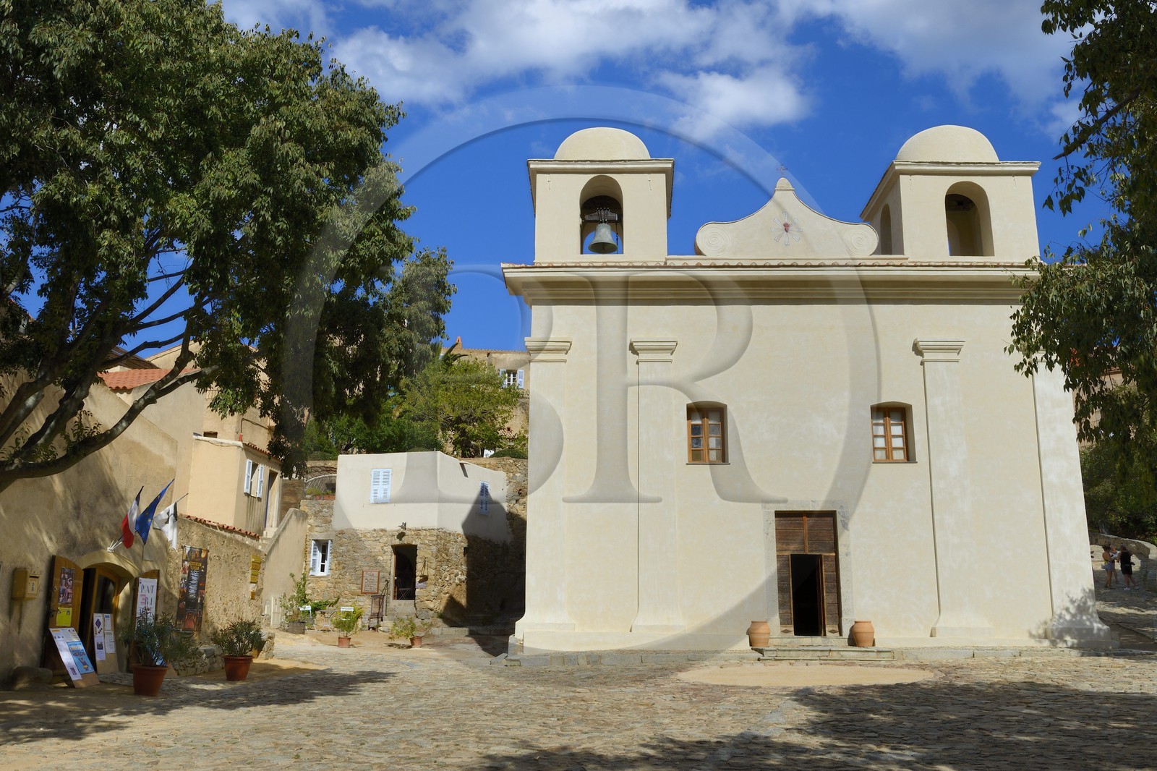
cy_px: 386
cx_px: 578
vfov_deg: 42.3
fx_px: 996
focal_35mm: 31
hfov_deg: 60.3
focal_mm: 31
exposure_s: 1/250
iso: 200
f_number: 14
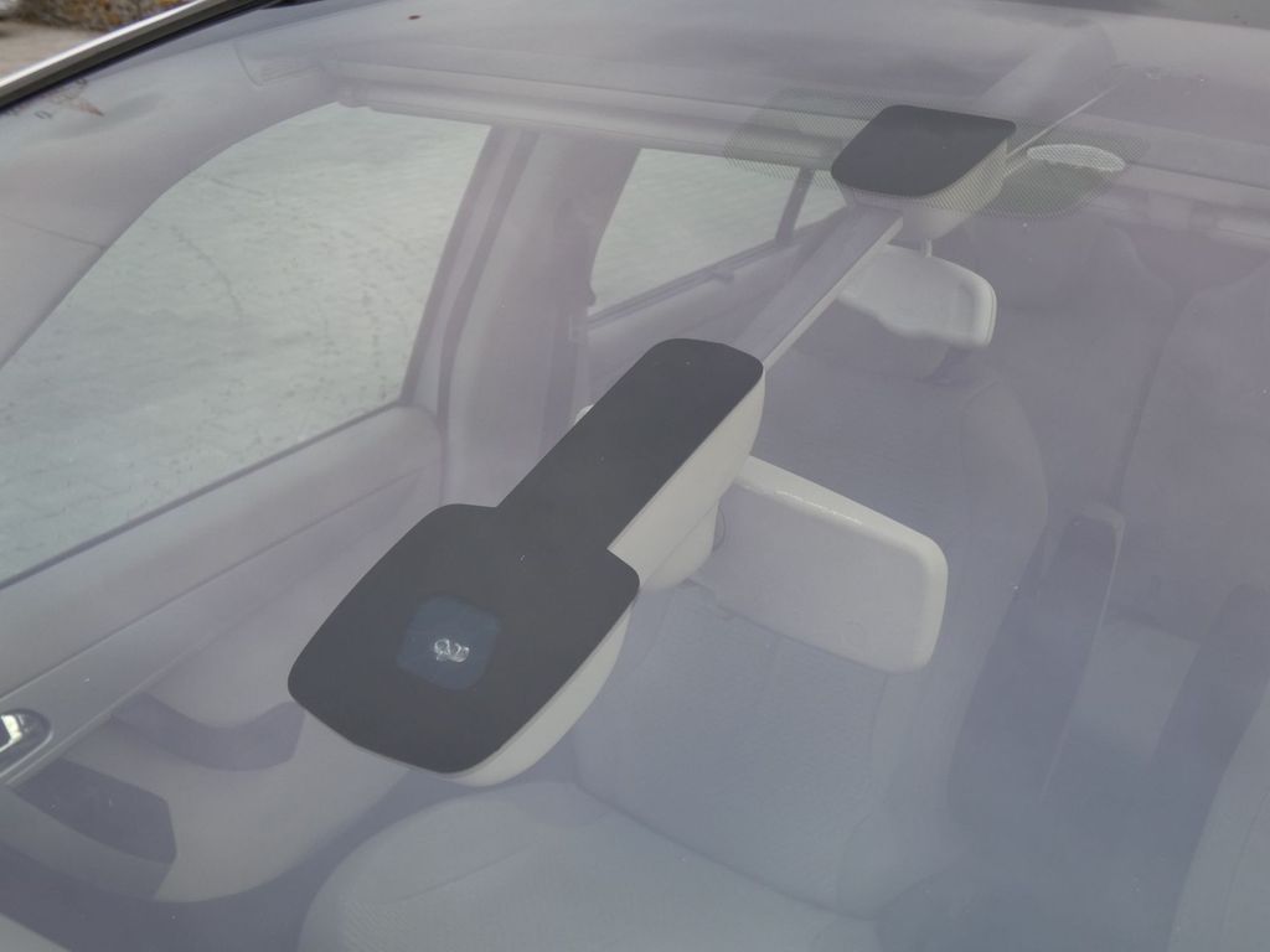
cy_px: 476
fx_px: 1394
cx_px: 635
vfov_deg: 37.7
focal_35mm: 38
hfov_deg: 49.0
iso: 80
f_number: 3.5
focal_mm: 6.8
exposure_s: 1/160
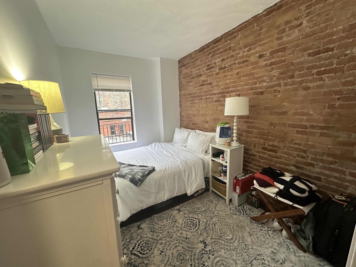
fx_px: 144
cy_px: 134
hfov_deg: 102.1
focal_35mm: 14
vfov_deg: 85.7
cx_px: 178
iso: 320
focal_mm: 2.22
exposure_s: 1/68
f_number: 2.2
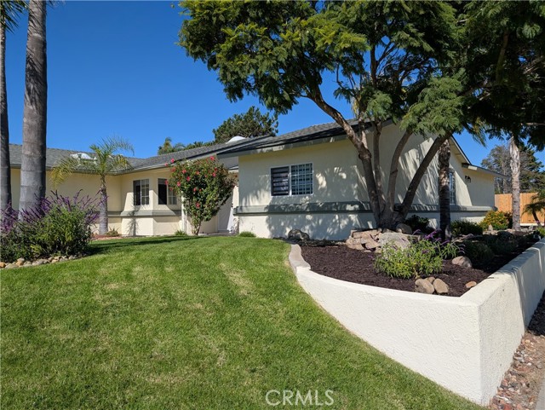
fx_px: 378
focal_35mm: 24
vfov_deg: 56.9
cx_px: 272
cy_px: 205
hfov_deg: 71.6
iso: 20
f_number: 1.68
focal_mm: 6.9
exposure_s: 1/1938
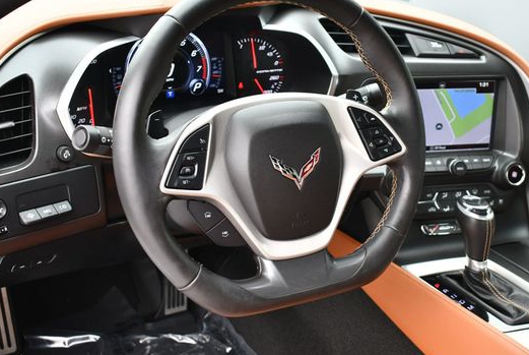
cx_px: 312
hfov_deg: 36.7
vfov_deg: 25.1
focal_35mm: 54
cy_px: 170
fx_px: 795
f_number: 3.8
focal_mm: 22
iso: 500
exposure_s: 1/250
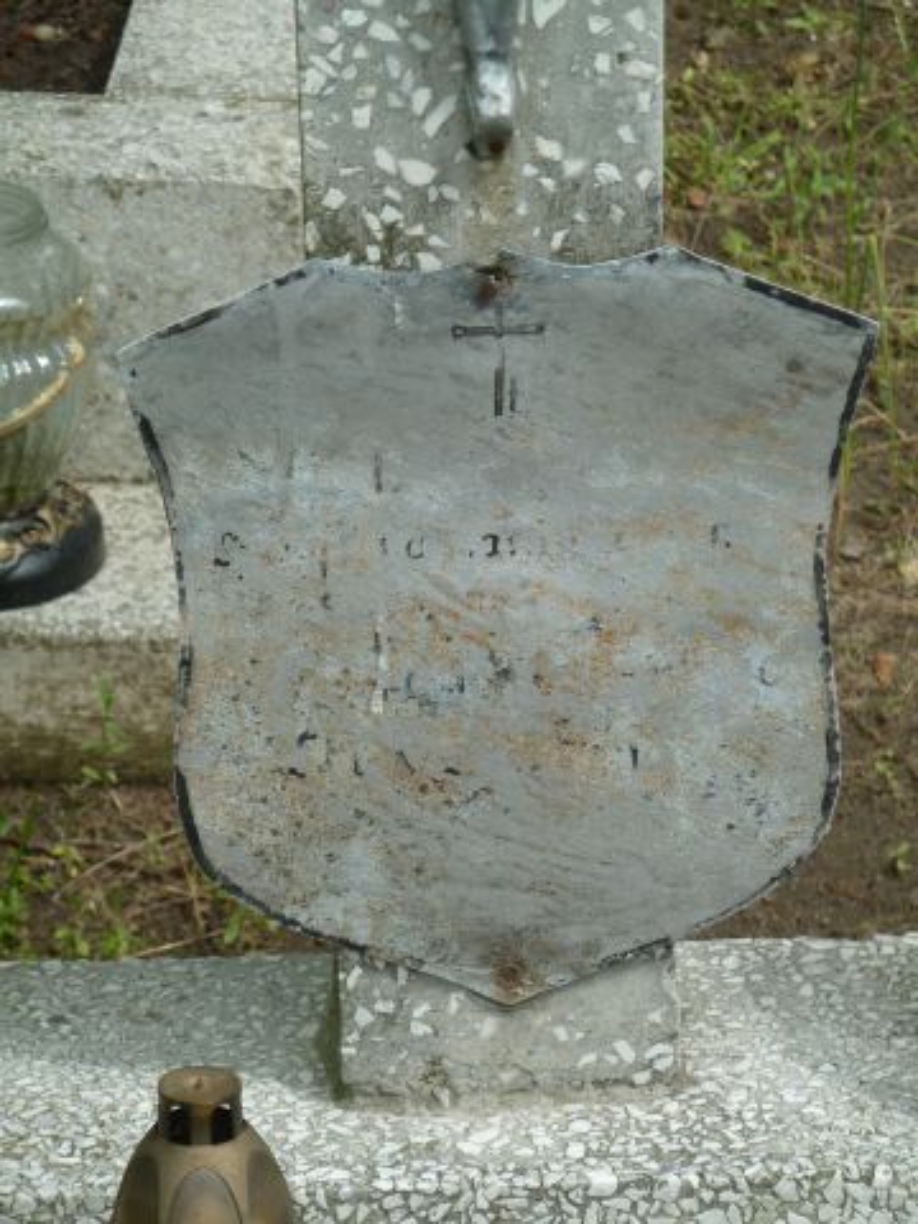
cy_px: 612
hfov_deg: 8.2
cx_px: 459
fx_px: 6435
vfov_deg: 10.9
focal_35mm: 182
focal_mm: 29.9
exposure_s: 1/250
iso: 160
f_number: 4.5
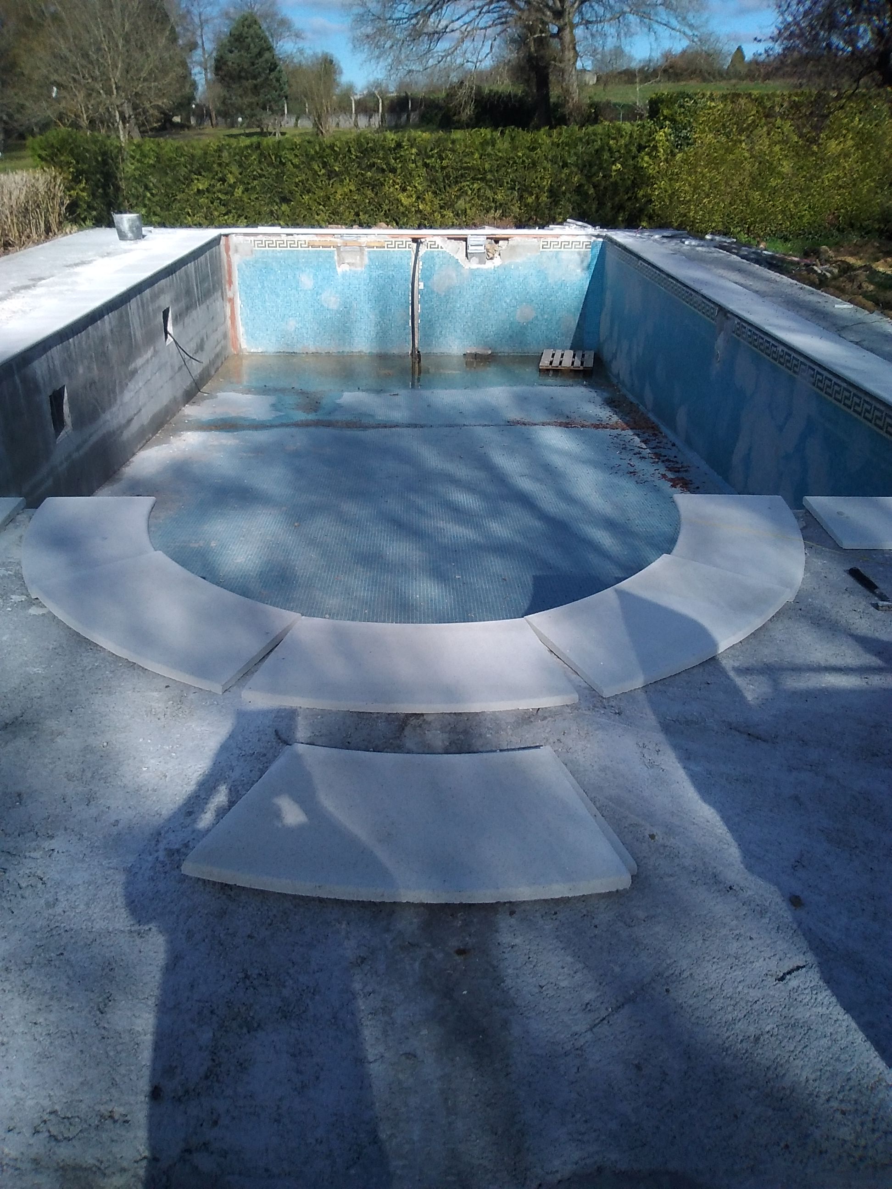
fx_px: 996
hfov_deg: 48.2
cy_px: 594
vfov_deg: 61.7
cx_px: 446
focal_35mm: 29
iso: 100
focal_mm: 2.39
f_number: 2.4
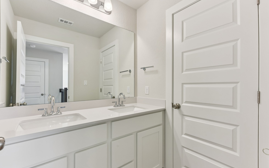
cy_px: 87
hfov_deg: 97.8
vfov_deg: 71.2
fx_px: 117
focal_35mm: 16
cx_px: 132
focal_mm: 15
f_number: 8
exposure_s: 1/40
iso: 400
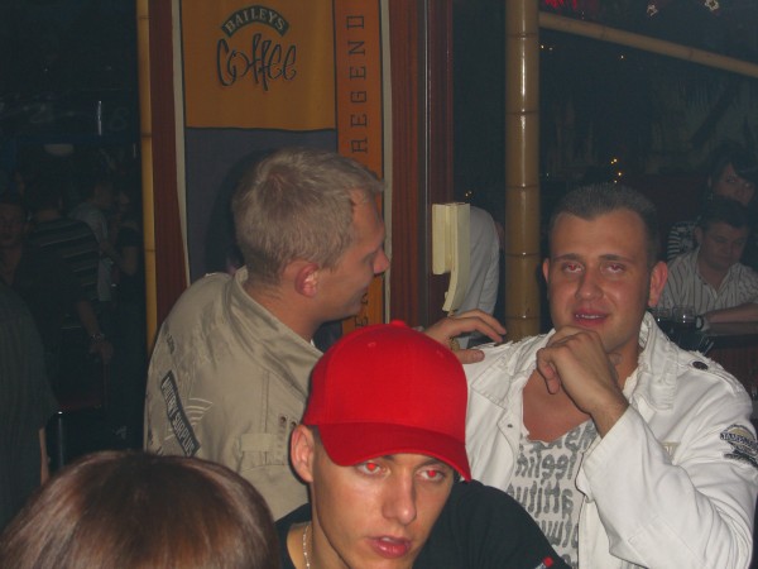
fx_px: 1489
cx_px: 379
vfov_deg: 21.6
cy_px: 284
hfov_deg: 28.6
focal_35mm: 68
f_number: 4
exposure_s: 1/60
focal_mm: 14.2
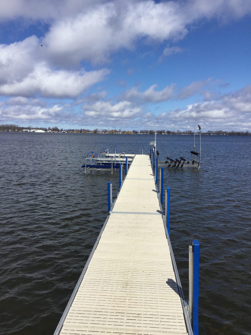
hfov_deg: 45.4
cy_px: 168
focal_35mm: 31
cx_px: 126
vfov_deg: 58.4
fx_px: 300
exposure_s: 1/2469
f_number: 2.4
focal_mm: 3.3
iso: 25
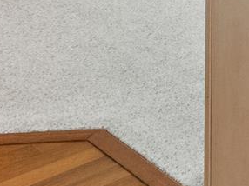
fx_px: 891
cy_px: -333
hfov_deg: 12.1
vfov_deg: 9.7
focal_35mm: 124
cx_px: 629
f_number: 8
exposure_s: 1/6
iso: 2000
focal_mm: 18
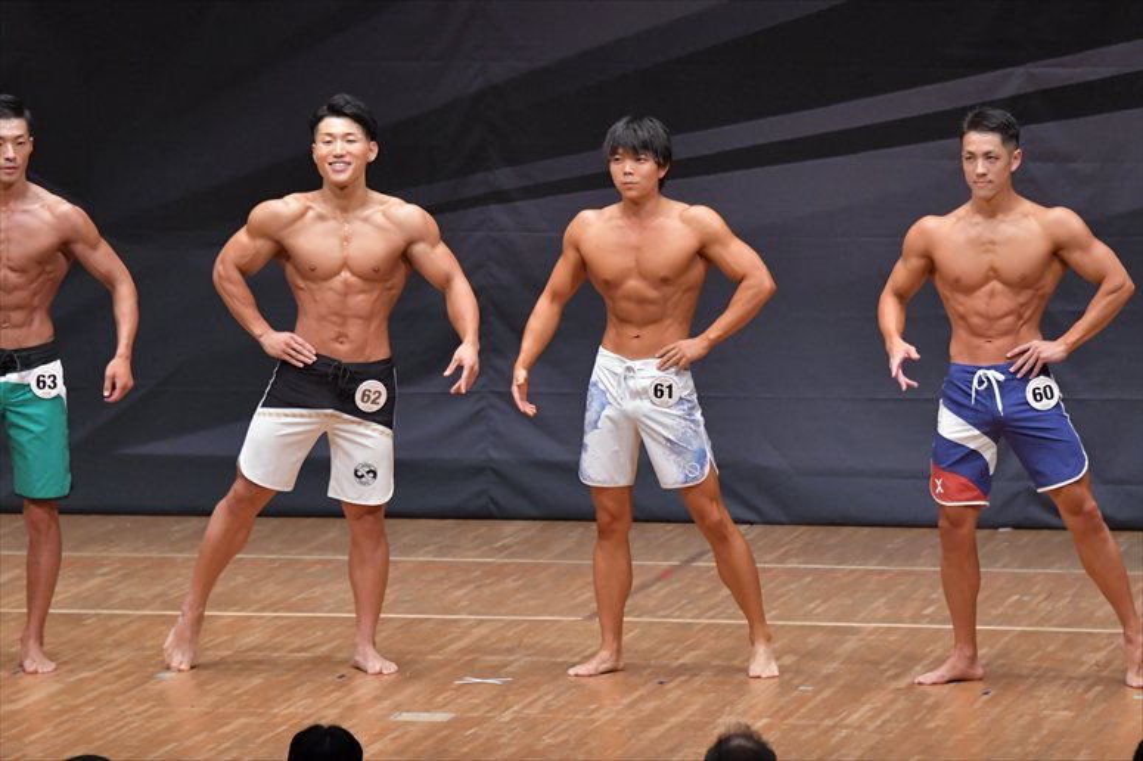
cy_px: 380
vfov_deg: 5.7
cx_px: 572
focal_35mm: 240
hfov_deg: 8.6
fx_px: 7616
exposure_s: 1/400
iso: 6400
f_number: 5.6
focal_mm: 160
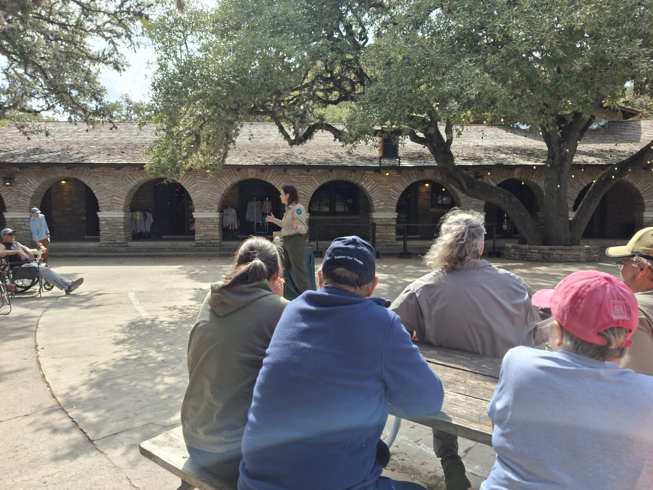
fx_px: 472
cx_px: 326
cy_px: 245
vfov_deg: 54.9
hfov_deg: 69.4
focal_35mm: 25
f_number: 1.8
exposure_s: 1/689
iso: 25
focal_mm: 4.69
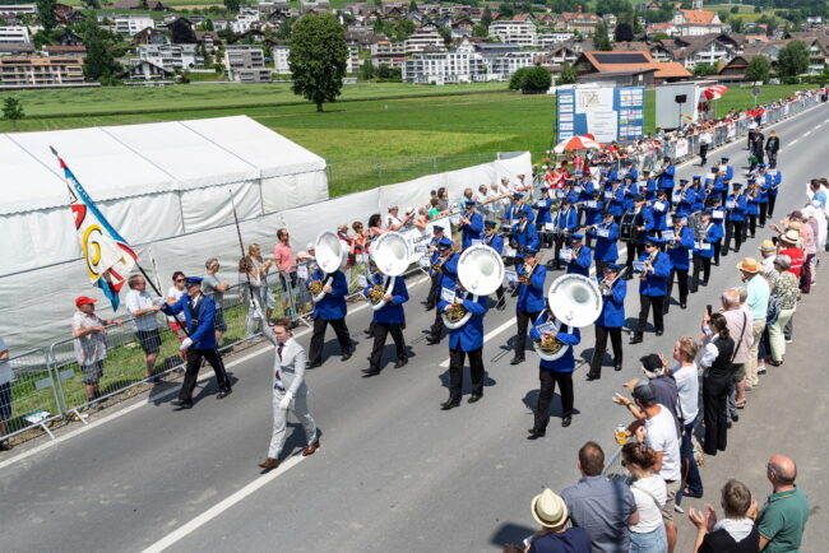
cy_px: 276
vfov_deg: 48.0
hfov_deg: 67.4
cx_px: 414
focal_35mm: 27
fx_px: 622
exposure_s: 1/250
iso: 100
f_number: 8
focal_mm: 27
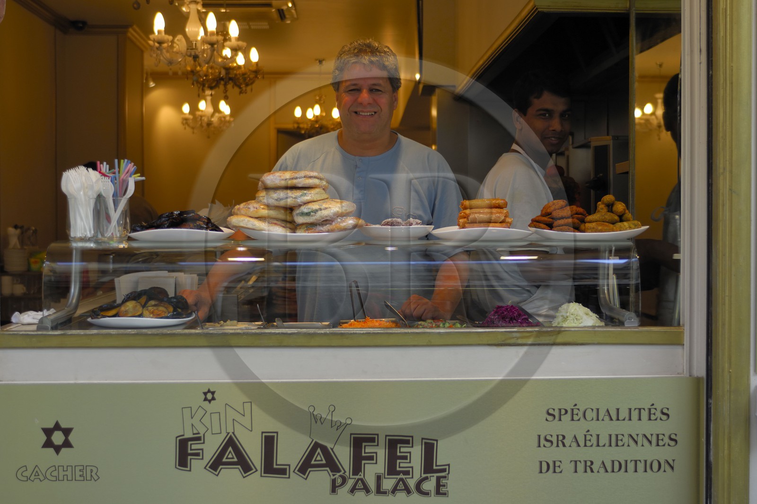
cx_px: 378
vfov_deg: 26.5
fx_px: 1072
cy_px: 252
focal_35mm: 51
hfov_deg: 38.9
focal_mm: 34
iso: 100
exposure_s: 1/125
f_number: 2.8
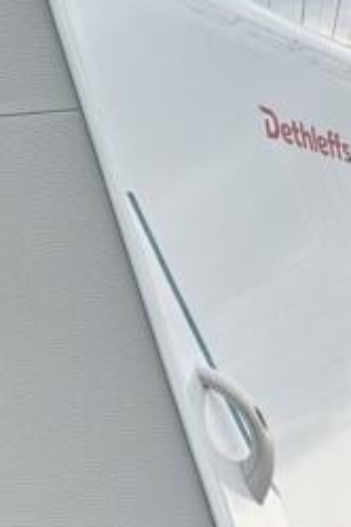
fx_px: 1272
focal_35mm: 87
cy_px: 483
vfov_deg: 22.8
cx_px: -186
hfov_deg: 14.6
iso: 125
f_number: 1.5
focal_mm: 5.7
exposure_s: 1/121
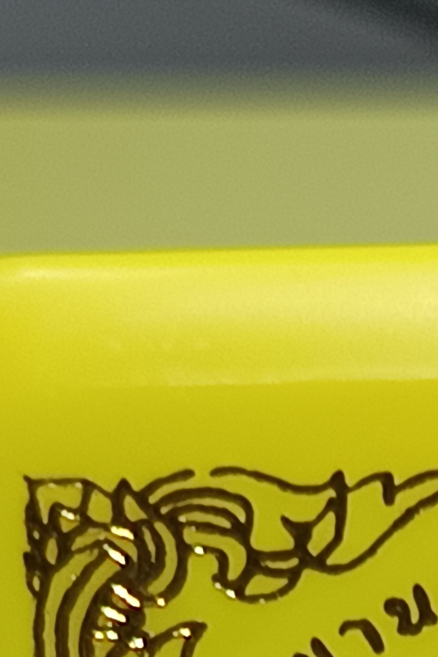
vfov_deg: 15.8
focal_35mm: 105
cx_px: 756
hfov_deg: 12.1
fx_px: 1916
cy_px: 1264
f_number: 1.7
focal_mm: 5.31
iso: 195
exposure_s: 1/50
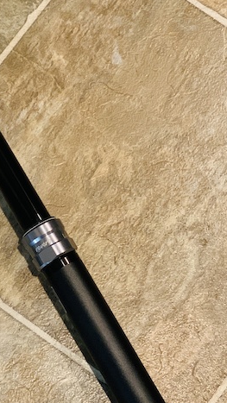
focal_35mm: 97
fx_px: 1037
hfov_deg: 12.4
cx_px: 49
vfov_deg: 21.8
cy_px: 299
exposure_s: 1/40
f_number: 2.4
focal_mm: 6
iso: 400
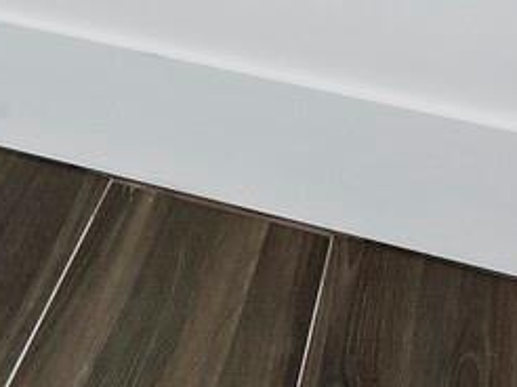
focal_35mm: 91
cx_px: -129
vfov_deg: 11.3
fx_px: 1358
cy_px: -708
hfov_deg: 20.0
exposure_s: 1/5
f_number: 11
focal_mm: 7
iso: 400
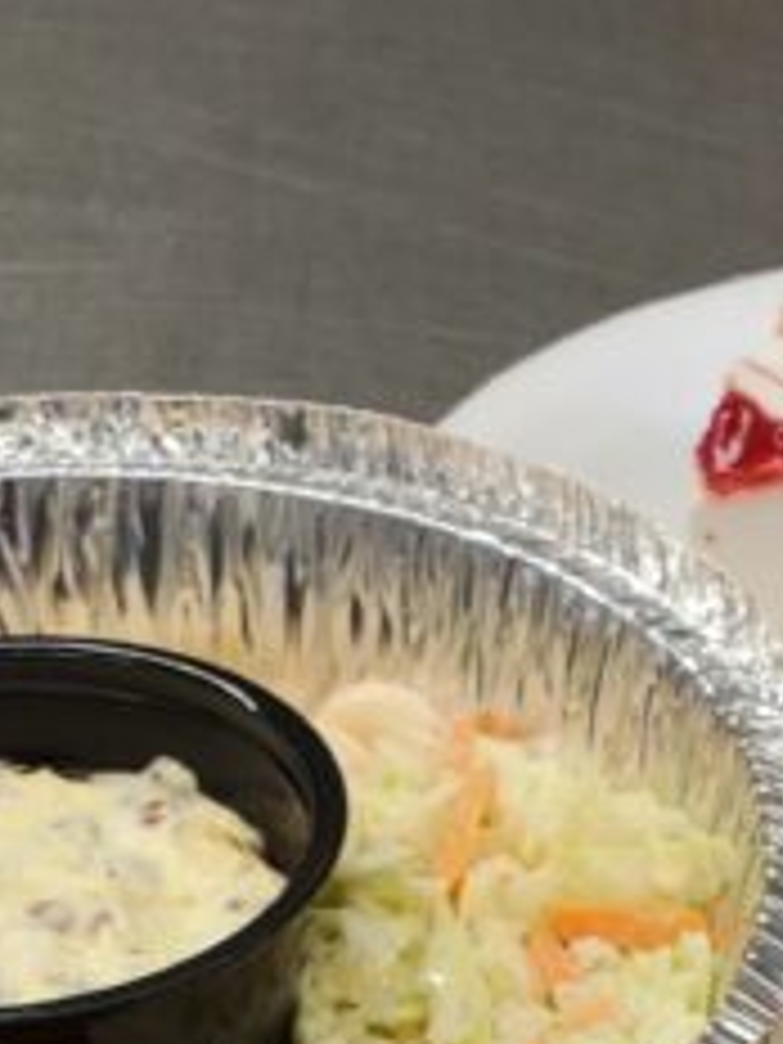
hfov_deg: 12.8
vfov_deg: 14.8
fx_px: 3468
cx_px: 742
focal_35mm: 115
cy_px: 1904
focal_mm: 4.3
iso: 160
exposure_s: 1/120
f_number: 2.4
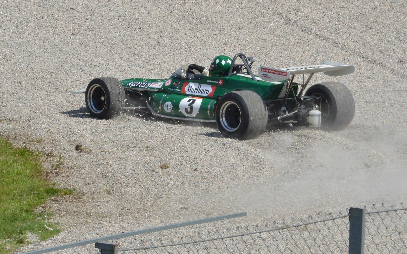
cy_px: 61
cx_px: 110
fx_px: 7098
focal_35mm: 640
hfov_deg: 3.3
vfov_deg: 2.1
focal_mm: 270
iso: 800
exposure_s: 1/500
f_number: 20
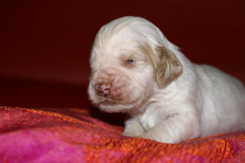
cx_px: 122
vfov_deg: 18.2
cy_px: 82
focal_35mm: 75
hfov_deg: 27.0
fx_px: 510
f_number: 5.6
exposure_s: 1/80
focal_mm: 50
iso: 400
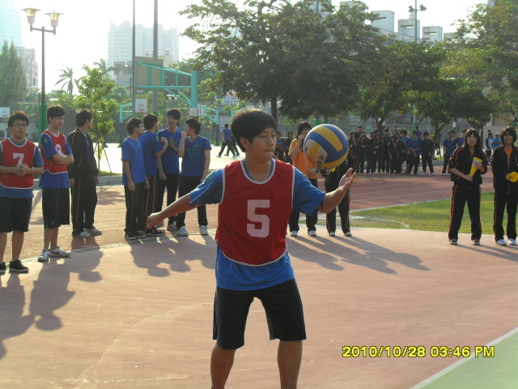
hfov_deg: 27.8
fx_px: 1047
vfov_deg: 21.0
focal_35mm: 70
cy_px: 194
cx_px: 259
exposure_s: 1/500
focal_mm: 12.3
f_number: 4
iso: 100
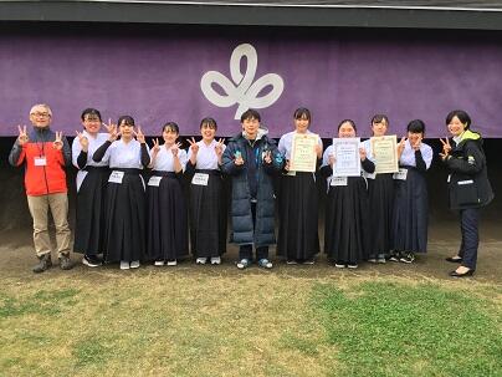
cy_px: 188
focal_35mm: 29
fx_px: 421
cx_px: 251
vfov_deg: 48.2
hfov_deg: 61.7
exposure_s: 1/120
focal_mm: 4.15
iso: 40
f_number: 2.2
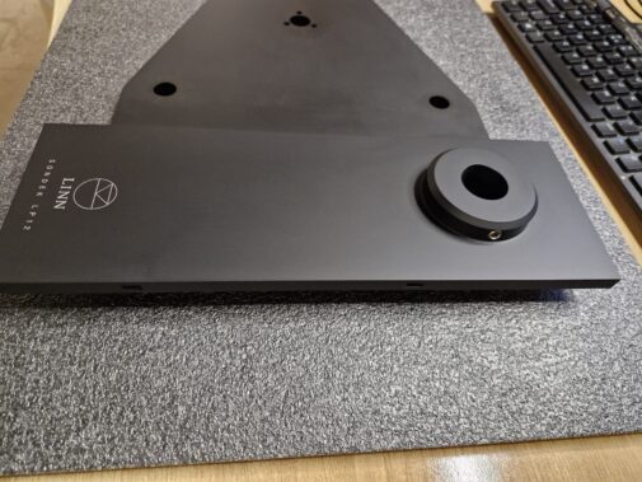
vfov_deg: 58.9
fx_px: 427
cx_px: 321
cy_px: 241
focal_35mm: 23
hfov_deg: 73.9
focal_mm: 5.54
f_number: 1.8
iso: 1000
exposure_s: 1/100
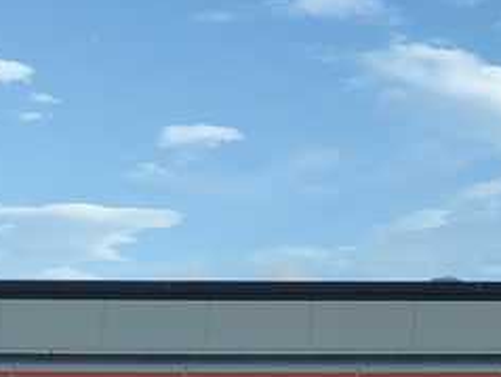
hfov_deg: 12.6
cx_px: 810
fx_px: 2115
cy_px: 97
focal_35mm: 146
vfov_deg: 10.2
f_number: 1.8
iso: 20
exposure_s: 1/695
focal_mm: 3.99
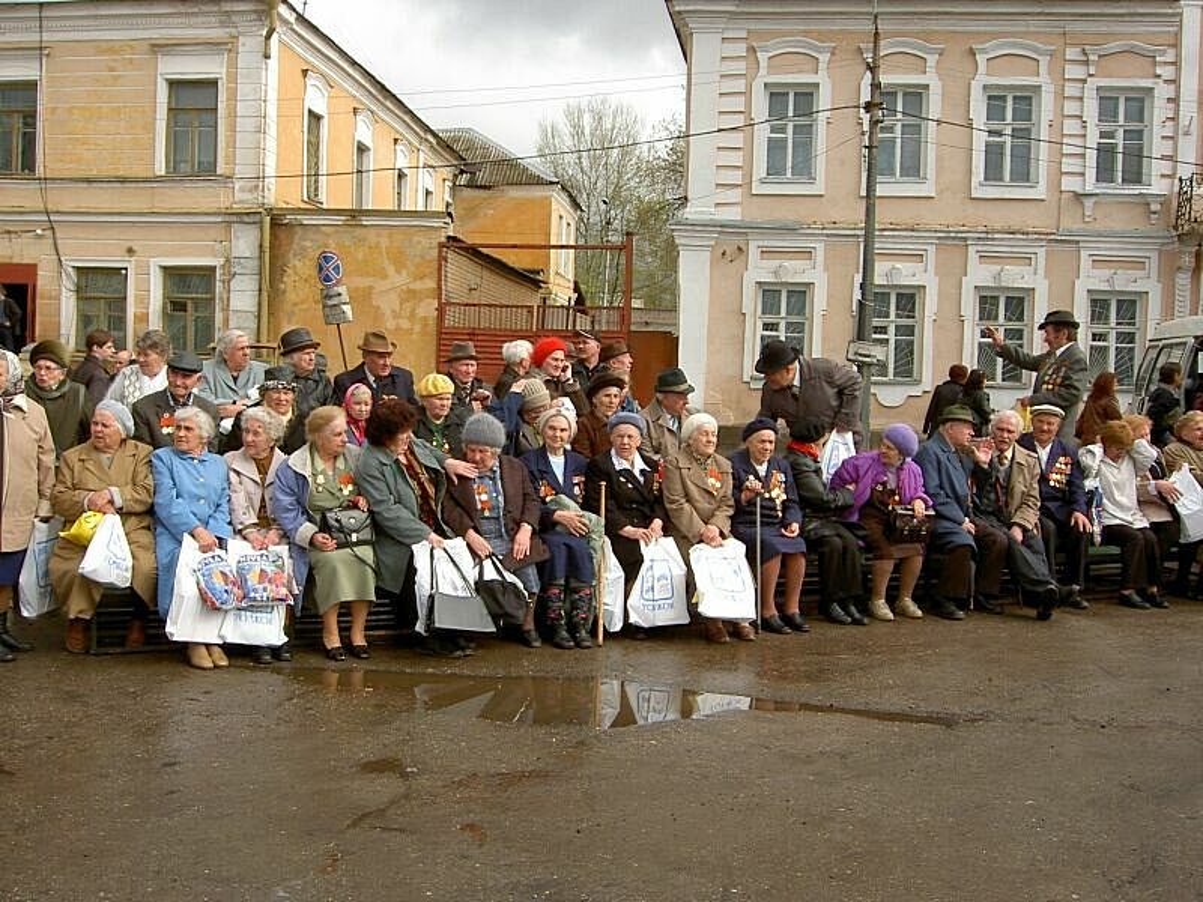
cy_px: 451
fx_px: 1321
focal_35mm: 38
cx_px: 602
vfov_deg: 37.7
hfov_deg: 49.0
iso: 50
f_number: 4.9
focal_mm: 6.3
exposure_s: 1/250
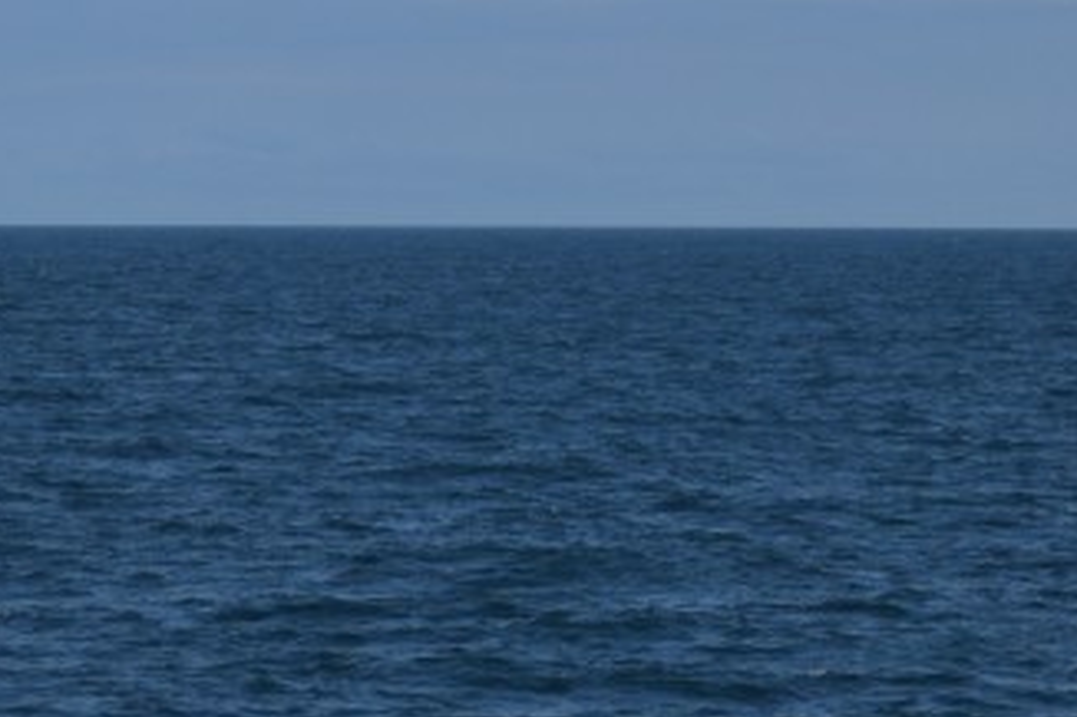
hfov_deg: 7.5
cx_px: 443
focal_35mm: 274
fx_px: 8182
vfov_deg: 5.0
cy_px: 1180
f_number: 4
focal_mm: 55
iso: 200
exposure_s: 1/4000
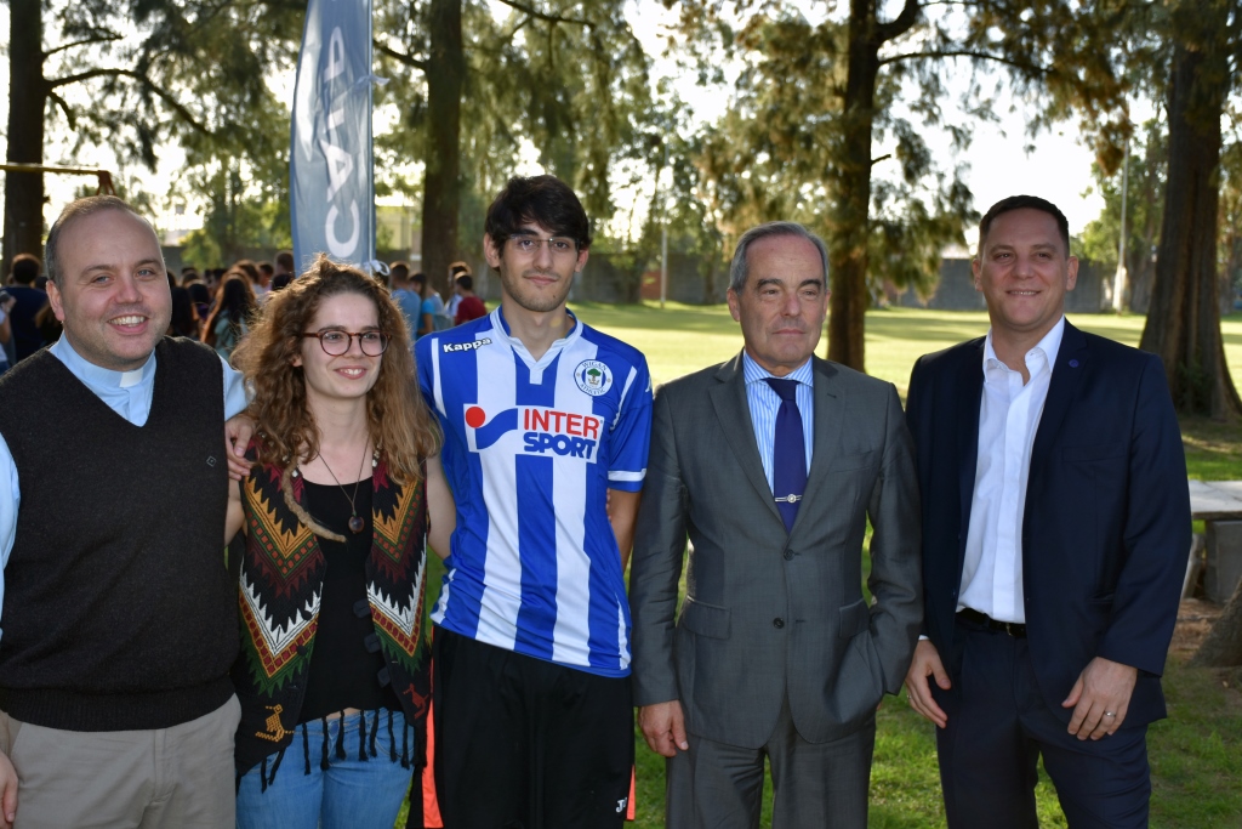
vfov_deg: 26.5
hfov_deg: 38.9
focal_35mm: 51
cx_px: 621
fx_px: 1760
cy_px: 414
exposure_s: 1/250
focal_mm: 34
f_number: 4.2
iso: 100
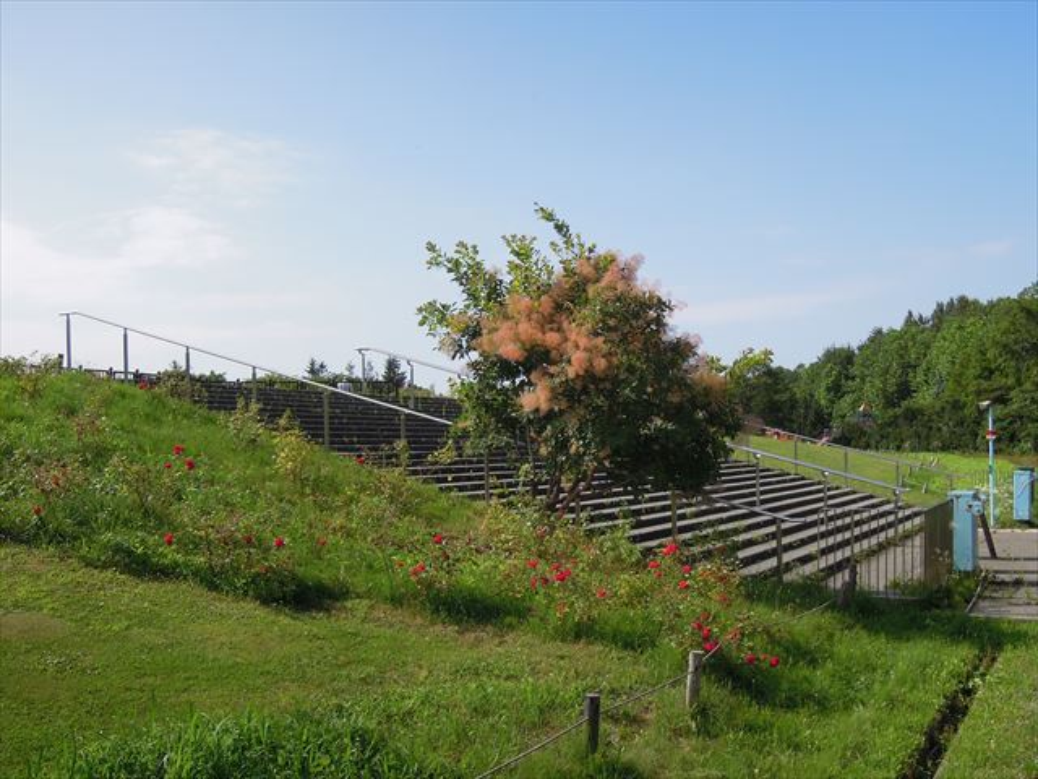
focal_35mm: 40
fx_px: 1199
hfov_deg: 46.8
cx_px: 519
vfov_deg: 36.0
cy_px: 390
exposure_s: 1/1250
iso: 160
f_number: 4.1
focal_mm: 7.2
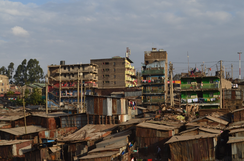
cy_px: 80
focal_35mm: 72
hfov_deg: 28.1
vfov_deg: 18.8
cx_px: 122
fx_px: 487
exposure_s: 1/125
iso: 160
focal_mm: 48
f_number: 11
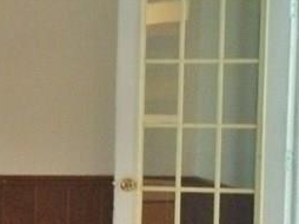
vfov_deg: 12.6
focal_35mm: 117
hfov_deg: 15.3
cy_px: 133
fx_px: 1010
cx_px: -174
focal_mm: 4.15
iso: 500
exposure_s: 1/15
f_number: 2.2
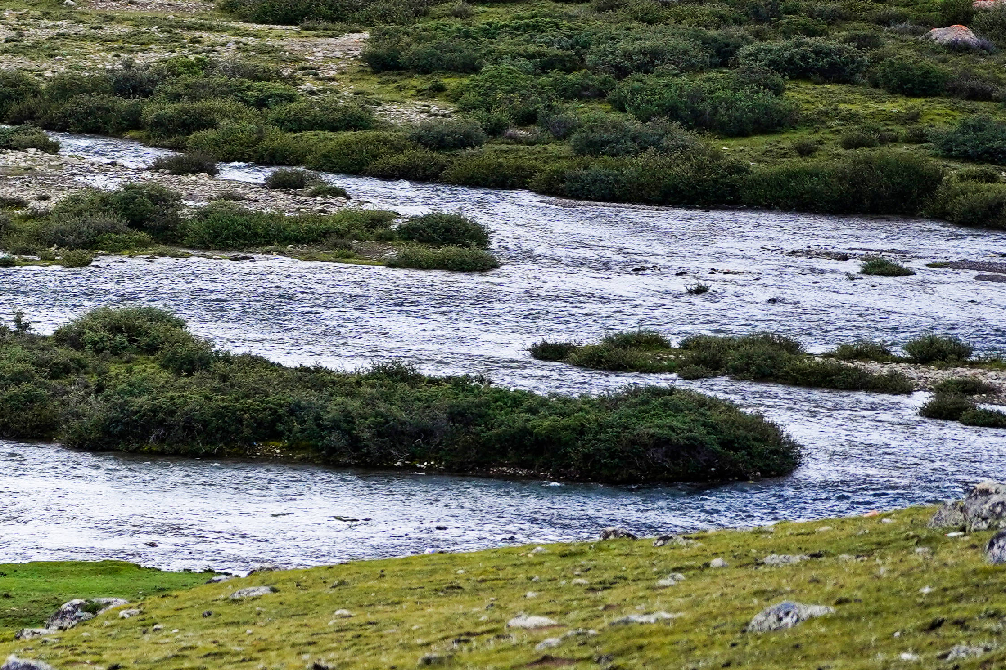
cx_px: -282
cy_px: 80
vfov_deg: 2.6
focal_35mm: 537
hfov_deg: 3.8
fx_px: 15005
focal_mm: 200
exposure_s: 1/1250
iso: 400
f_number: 4
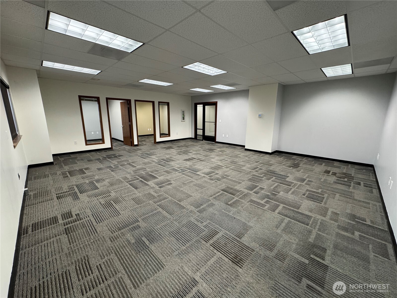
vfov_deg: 85.7
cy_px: 149
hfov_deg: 102.1
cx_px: 198
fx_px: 161
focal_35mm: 14
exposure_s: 1/120
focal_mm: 2.22
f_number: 2.2
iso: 320
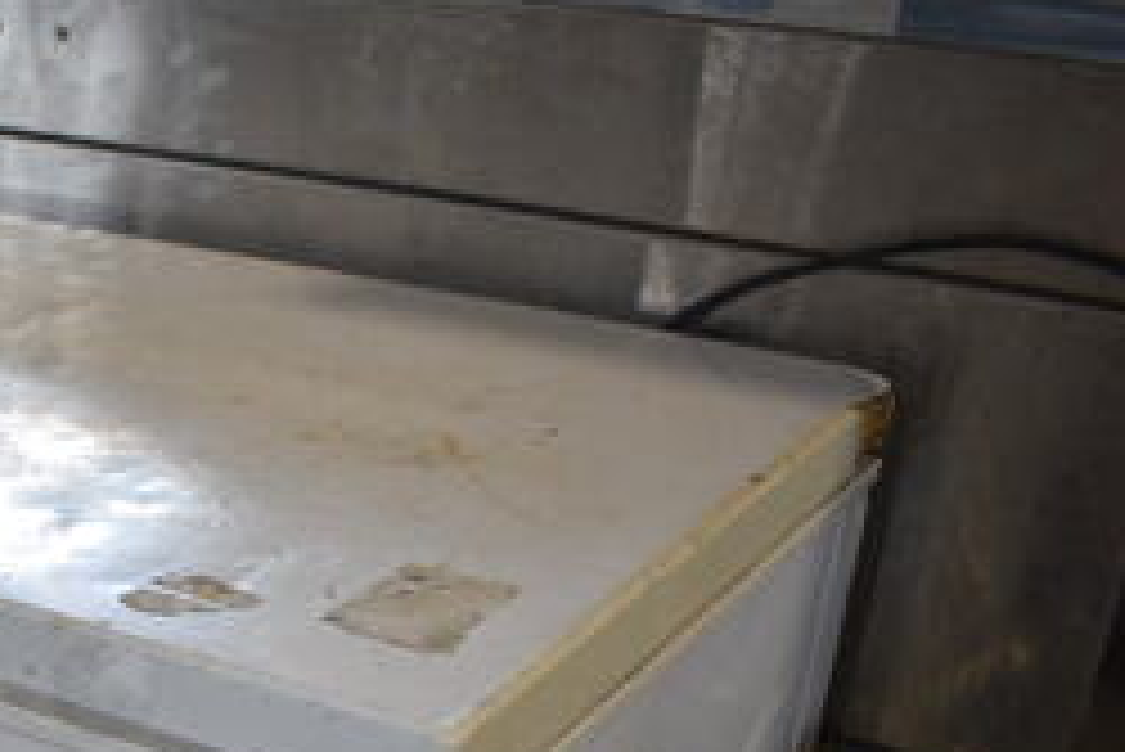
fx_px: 2064
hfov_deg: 27.5
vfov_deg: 19.6
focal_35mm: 66
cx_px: -158
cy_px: 869
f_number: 3.5
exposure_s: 1/250
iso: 800
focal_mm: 18
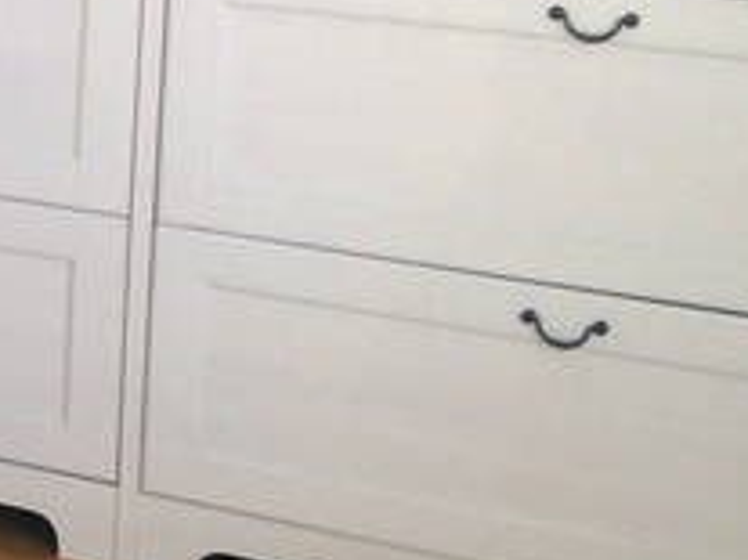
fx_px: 2721
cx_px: -611
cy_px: -29
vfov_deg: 11.6
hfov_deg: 13.9
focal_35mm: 126
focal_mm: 4.12
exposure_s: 1/186
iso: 50
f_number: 2.4
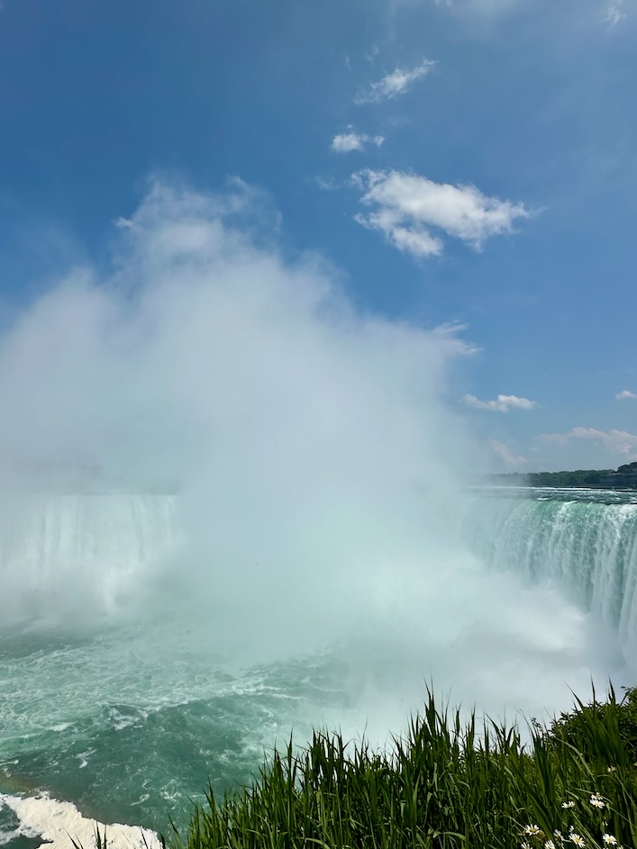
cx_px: 232
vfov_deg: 84.7
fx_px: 466
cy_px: 418
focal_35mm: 19
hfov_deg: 67.4
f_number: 2.2
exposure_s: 1/7813
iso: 40
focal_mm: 2.22
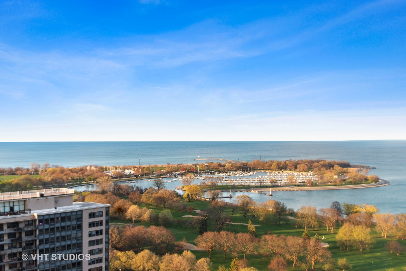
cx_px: 203
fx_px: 564
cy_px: 136
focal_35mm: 50
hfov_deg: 39.6
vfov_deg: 27.0
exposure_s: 1/80
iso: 100
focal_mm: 50
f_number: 5
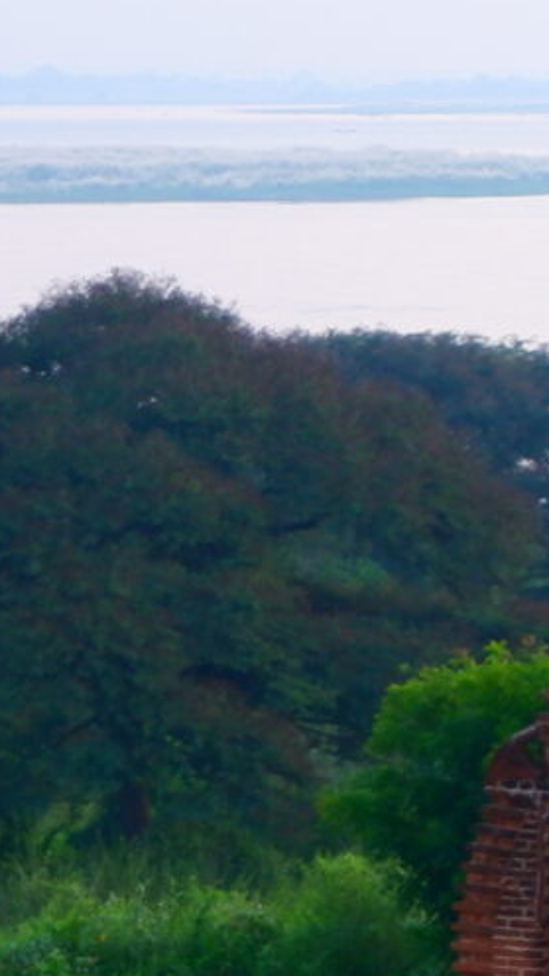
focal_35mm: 368
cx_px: 1364
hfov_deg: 3.3
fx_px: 9524
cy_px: 631
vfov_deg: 5.9
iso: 200
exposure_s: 1/34
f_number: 5.6
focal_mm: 45
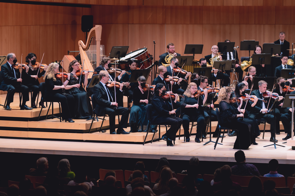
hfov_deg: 11.5
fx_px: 1459
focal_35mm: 178
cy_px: 94
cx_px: 151
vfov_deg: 7.7
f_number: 3.5
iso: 800
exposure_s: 1/250
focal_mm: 170
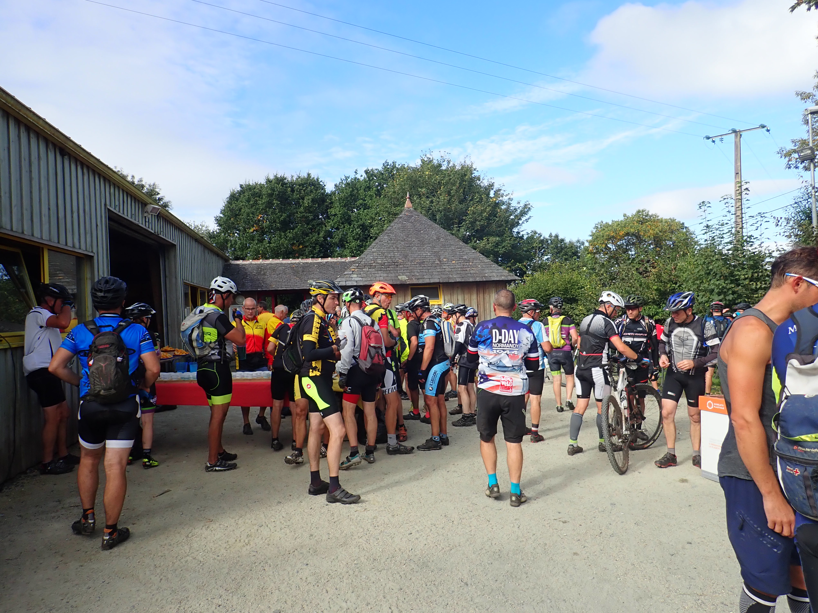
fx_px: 591
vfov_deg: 54.9
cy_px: 306
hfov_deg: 69.4
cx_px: 409
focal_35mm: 25
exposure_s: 1/800
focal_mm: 4.5
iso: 100
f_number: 2.8
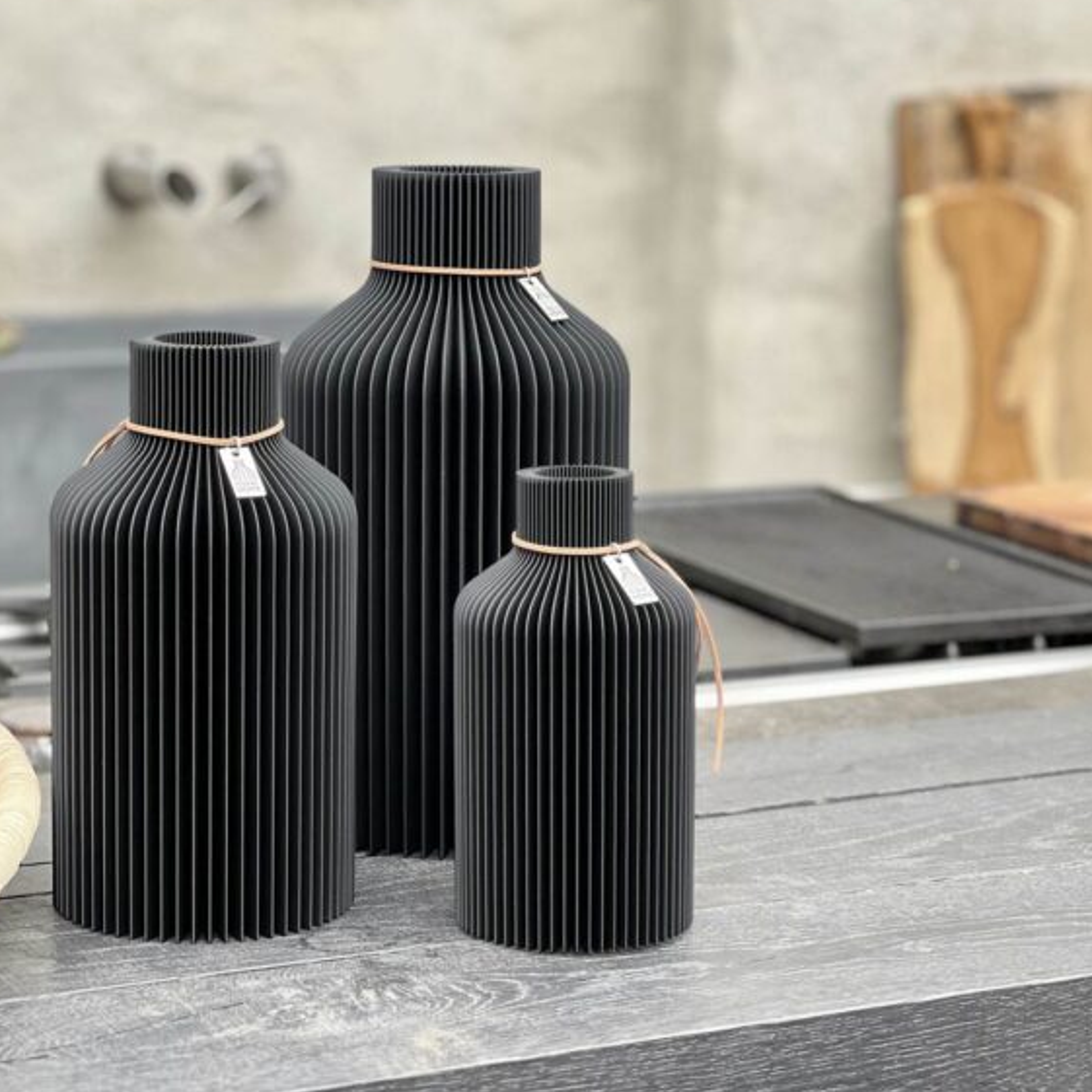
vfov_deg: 18.5
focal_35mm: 94
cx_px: 544
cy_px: 632
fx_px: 3355
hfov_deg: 18.5
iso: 160
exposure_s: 1/121
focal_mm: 9
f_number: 2.8
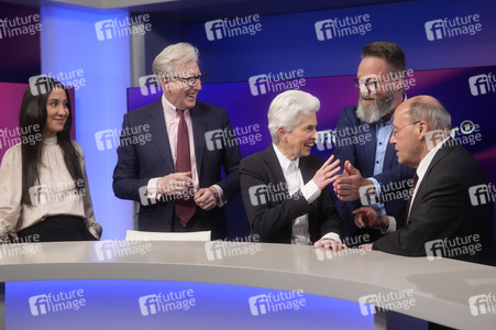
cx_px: 248
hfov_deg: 43.6
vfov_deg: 29.8
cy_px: 165
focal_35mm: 45
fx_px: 620
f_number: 2.2
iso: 640
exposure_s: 1/250
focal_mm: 30
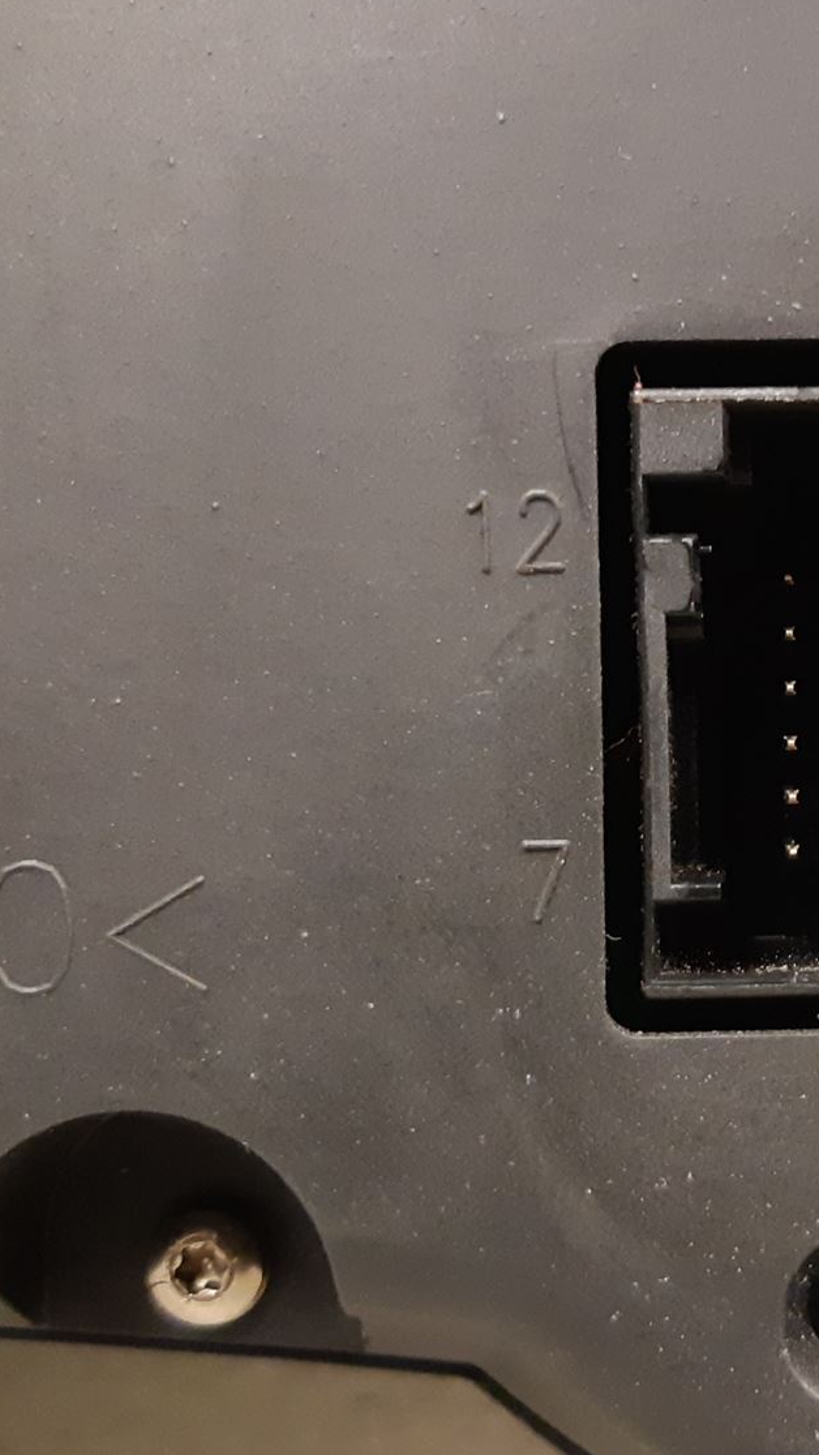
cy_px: 780
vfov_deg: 39.8
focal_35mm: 52
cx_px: 786
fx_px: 2007
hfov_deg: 22.3
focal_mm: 3.93
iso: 400
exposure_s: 1/25
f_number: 1.7
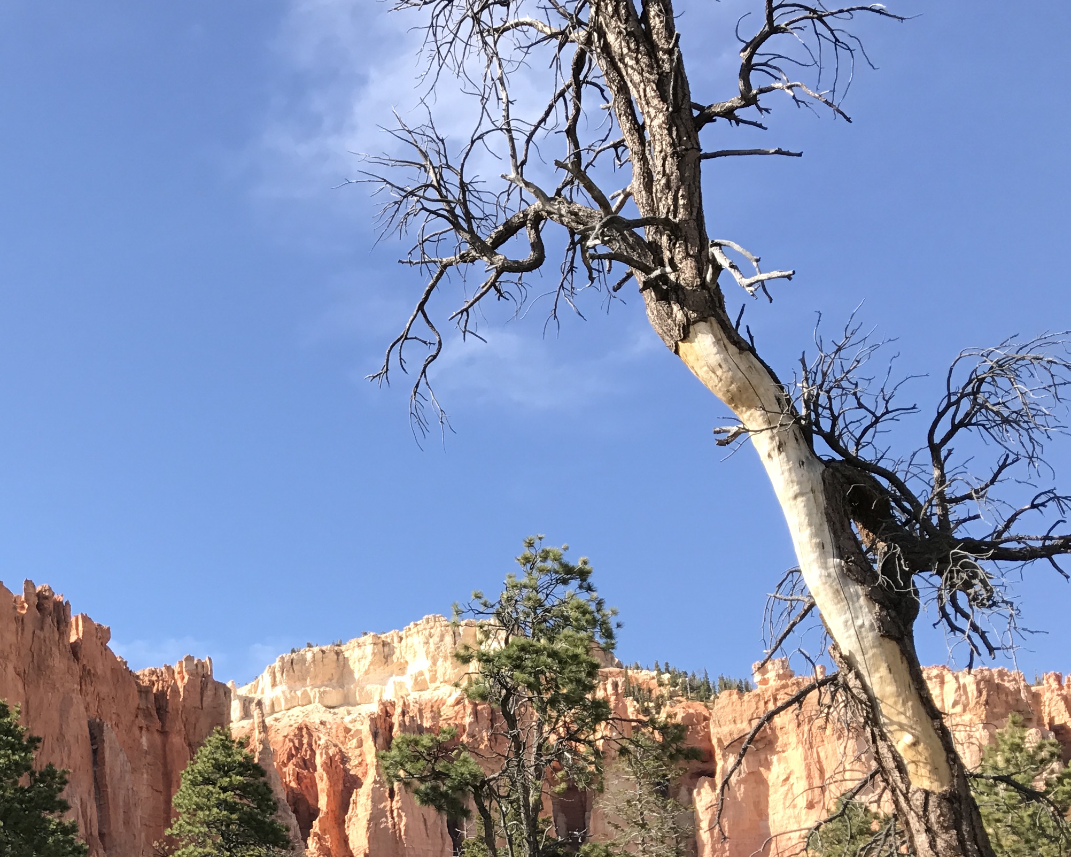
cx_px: 81
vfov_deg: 26.7
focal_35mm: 55
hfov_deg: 32.3
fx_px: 1743
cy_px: 770
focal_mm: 3.99
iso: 20
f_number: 1.8
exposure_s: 1/997
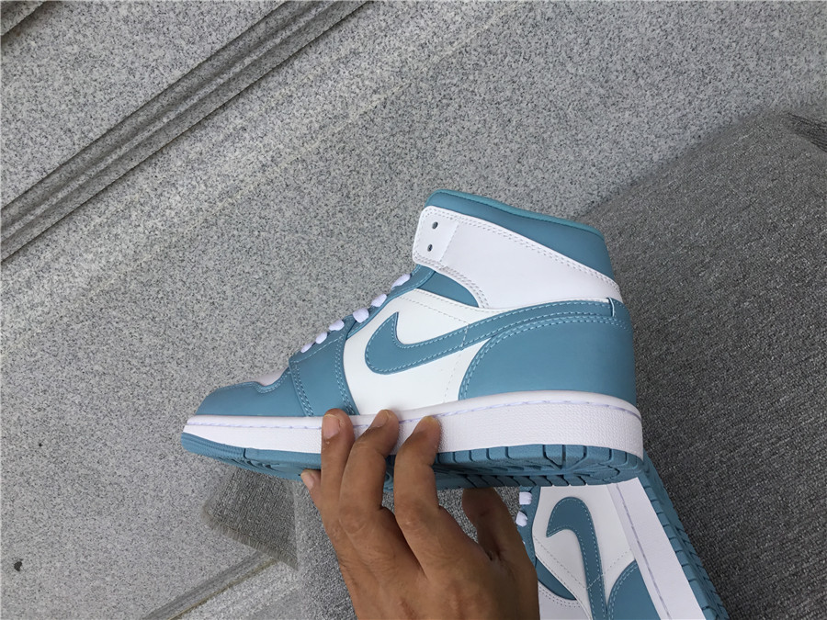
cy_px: 310
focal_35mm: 31
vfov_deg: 45.4
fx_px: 741
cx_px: 414
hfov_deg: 58.4
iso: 25
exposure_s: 1/403
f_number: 2.4
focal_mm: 3.3
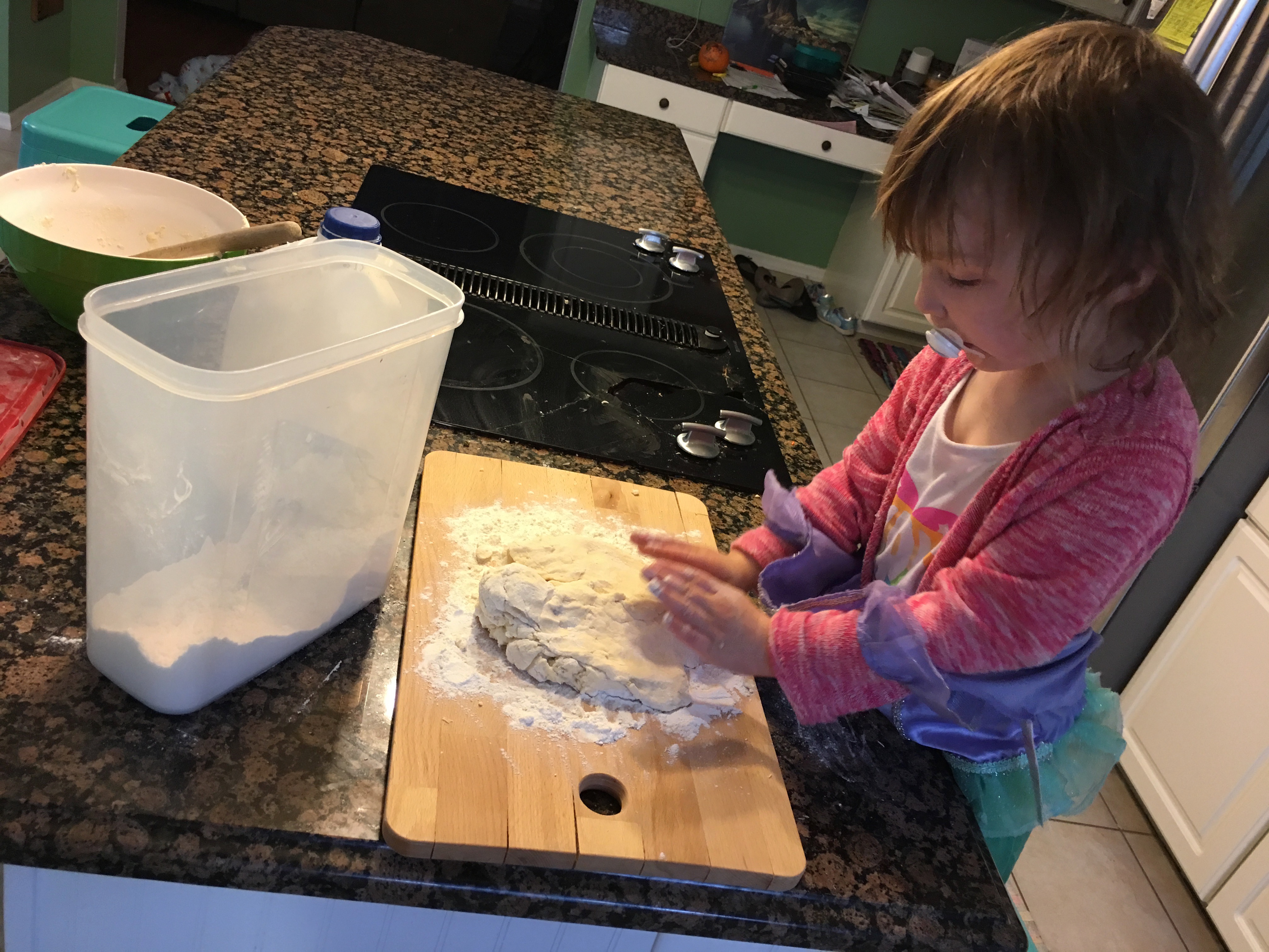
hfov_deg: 61.7
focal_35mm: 29
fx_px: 1063
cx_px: 634
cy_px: 476
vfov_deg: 48.2
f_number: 2.2
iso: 64
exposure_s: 1/15
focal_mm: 4.15
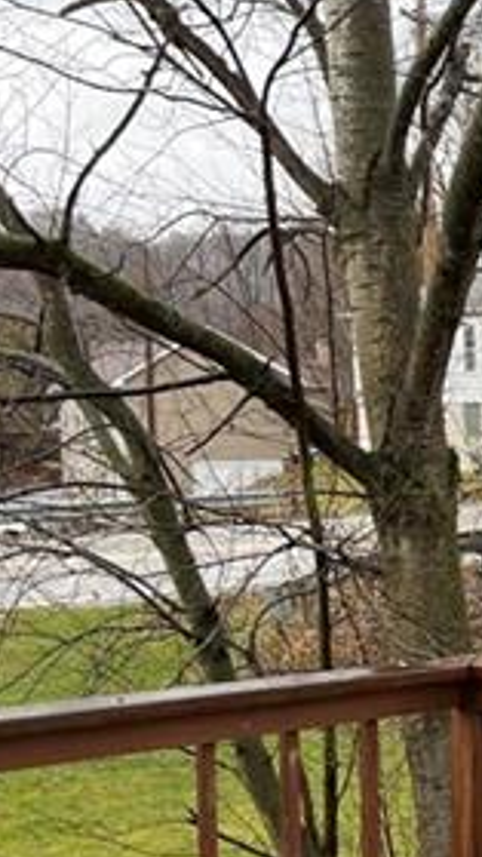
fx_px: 1772
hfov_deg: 14.0
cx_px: 820
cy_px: 645
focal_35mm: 78
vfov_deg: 26.8
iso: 32
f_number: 1.5
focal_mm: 5.7
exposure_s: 1/121
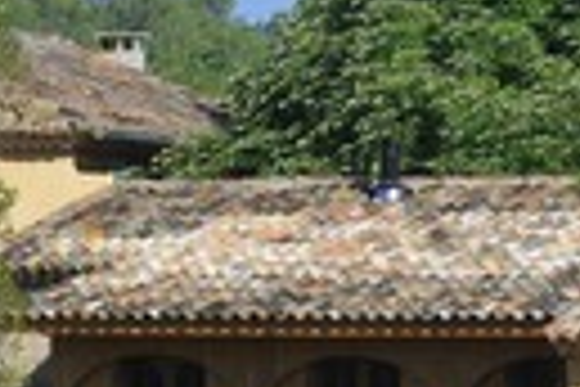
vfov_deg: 2.1
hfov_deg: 3.2
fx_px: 10455
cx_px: -310
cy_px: 284
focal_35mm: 649
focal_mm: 200
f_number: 11
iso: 200
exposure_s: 1/200
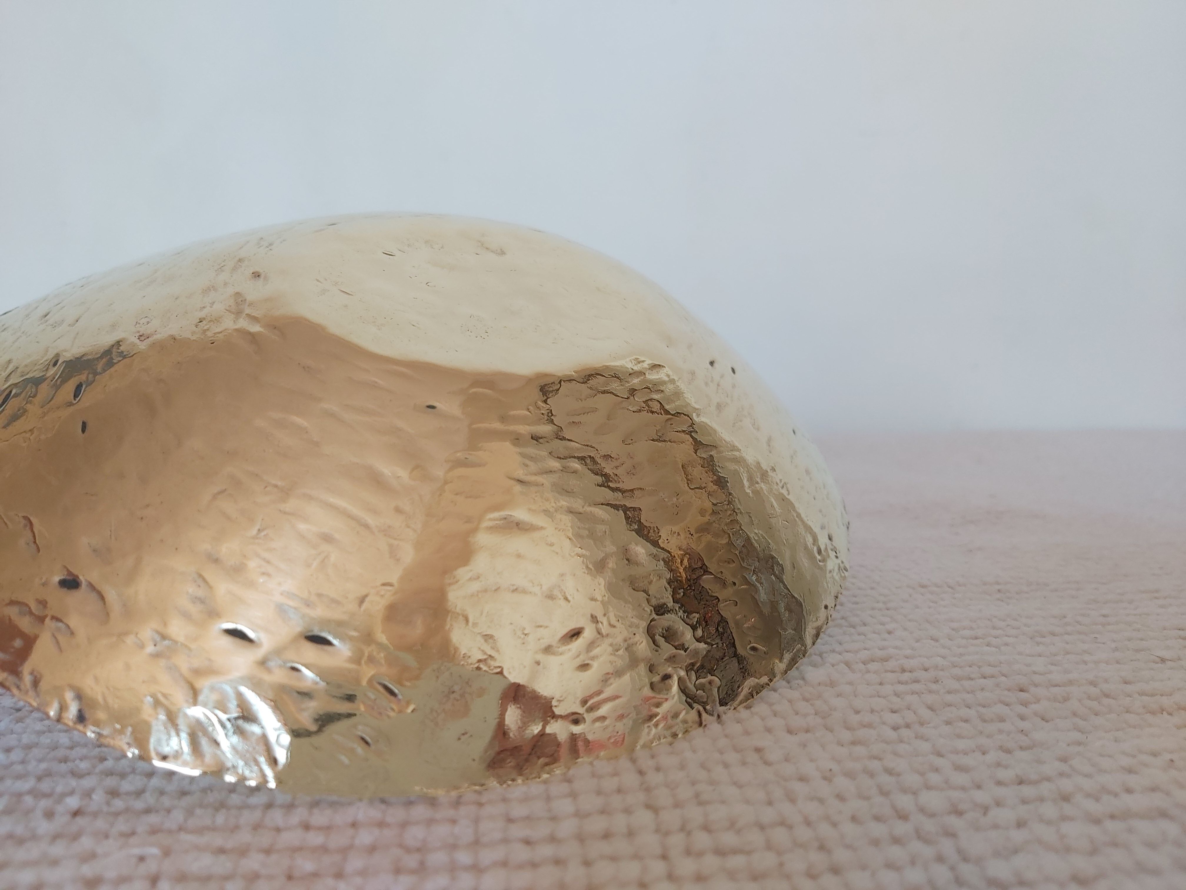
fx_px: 891
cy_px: 445
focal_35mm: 26
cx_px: 593
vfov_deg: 53.1
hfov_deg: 67.3
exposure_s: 1/100
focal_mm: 3.92
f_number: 1.7
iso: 100
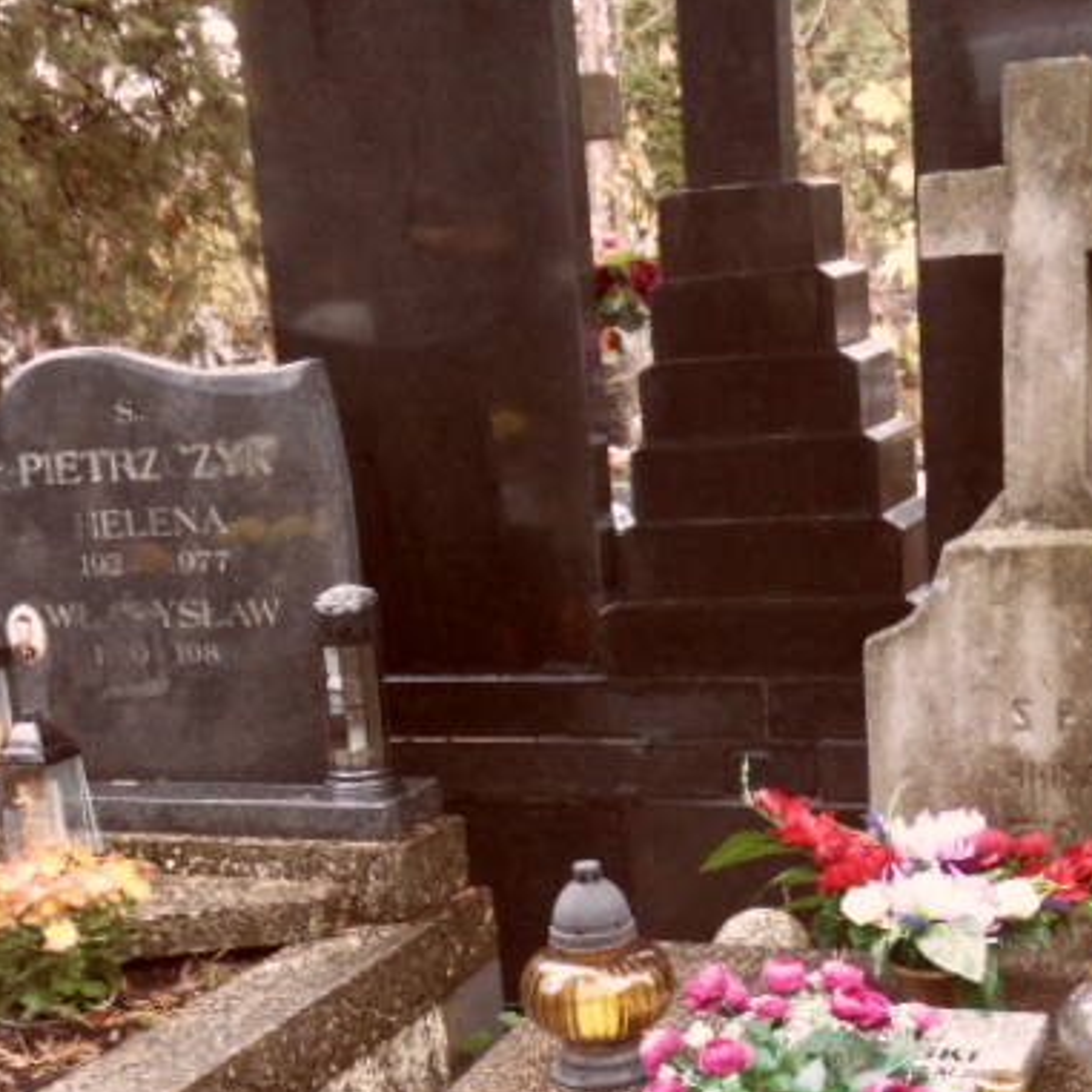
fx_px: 2034
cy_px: 995
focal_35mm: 57
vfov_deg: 28.8
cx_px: 539
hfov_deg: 30.0
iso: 100
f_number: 3.2
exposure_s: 1/45
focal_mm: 3.9
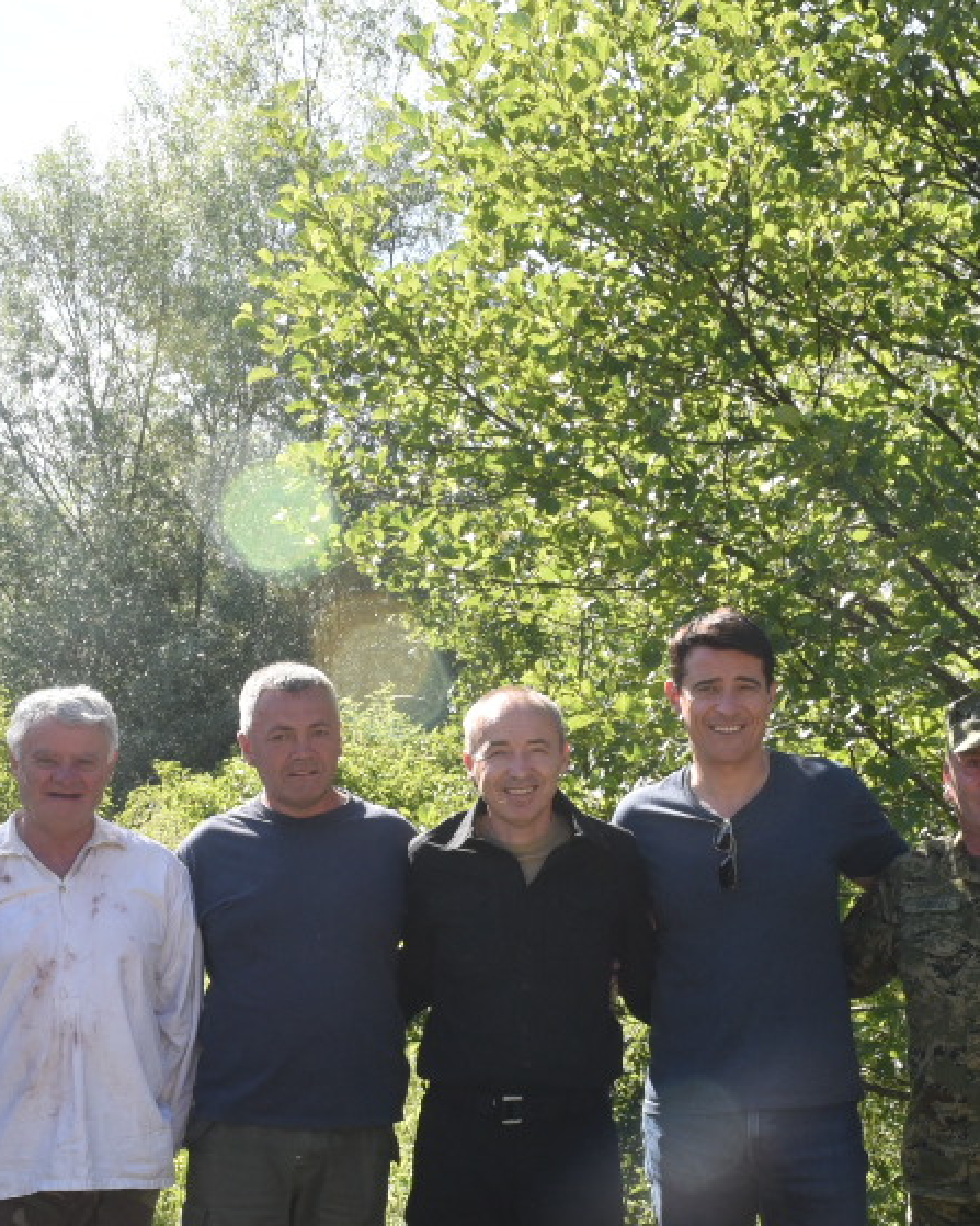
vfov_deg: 21.8
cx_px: 570
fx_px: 3155
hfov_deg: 17.6
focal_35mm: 87
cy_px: 936
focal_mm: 32
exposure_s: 1/200
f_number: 16
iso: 800
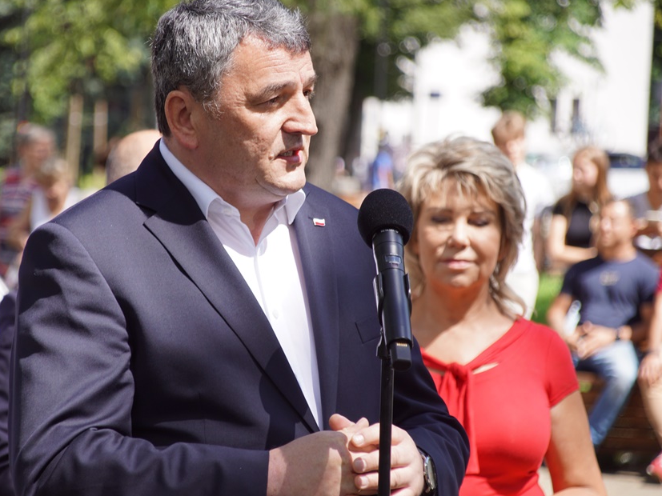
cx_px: 268
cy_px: 237
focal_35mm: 236
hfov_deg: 8.4
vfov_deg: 6.3
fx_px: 4505
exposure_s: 1/250
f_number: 5.6
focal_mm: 135
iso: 160
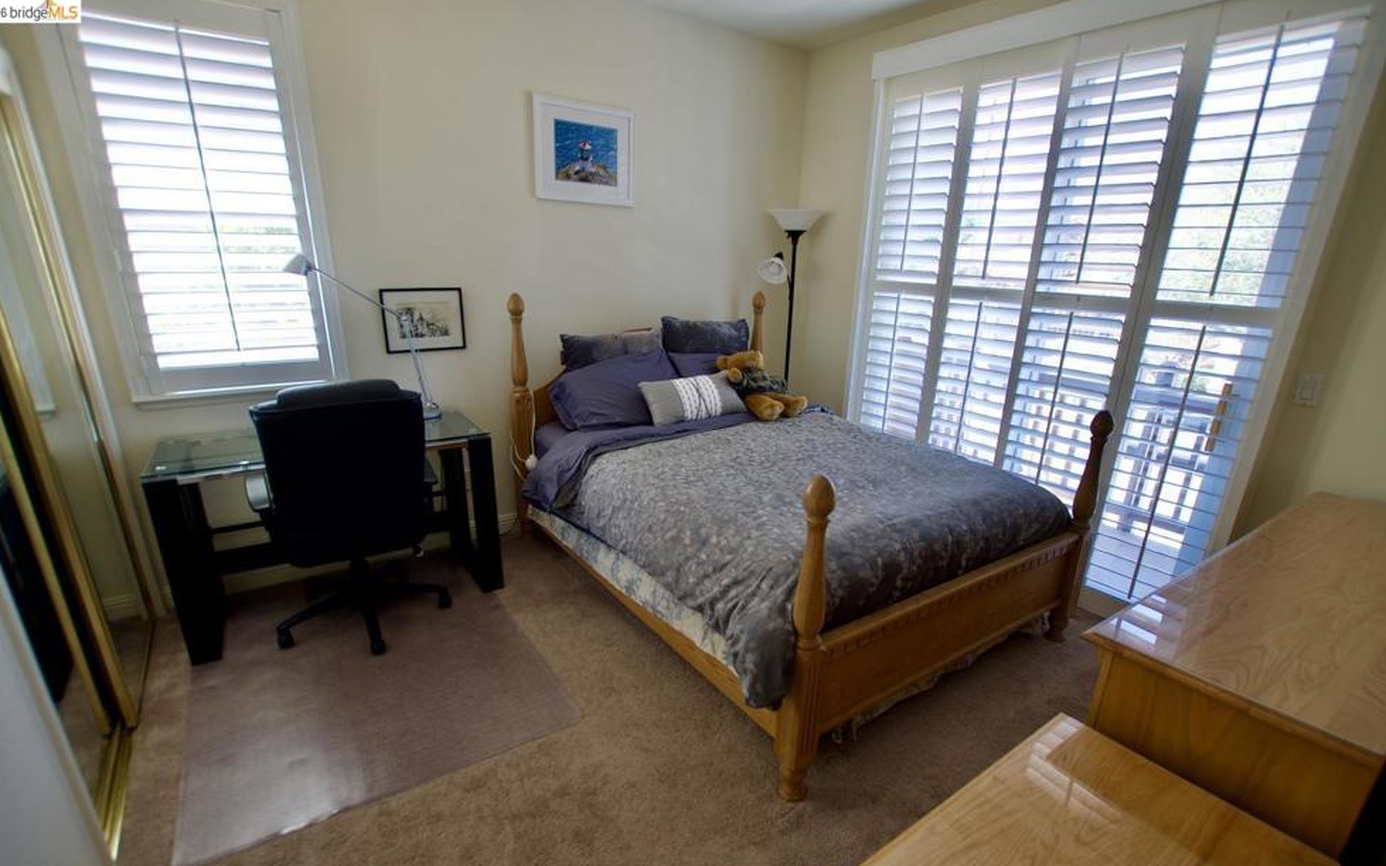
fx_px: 604
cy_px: 478
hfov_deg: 97.8
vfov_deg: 71.1
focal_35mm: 16
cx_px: 692
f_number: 3.5
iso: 100
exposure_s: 1/50
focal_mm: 10
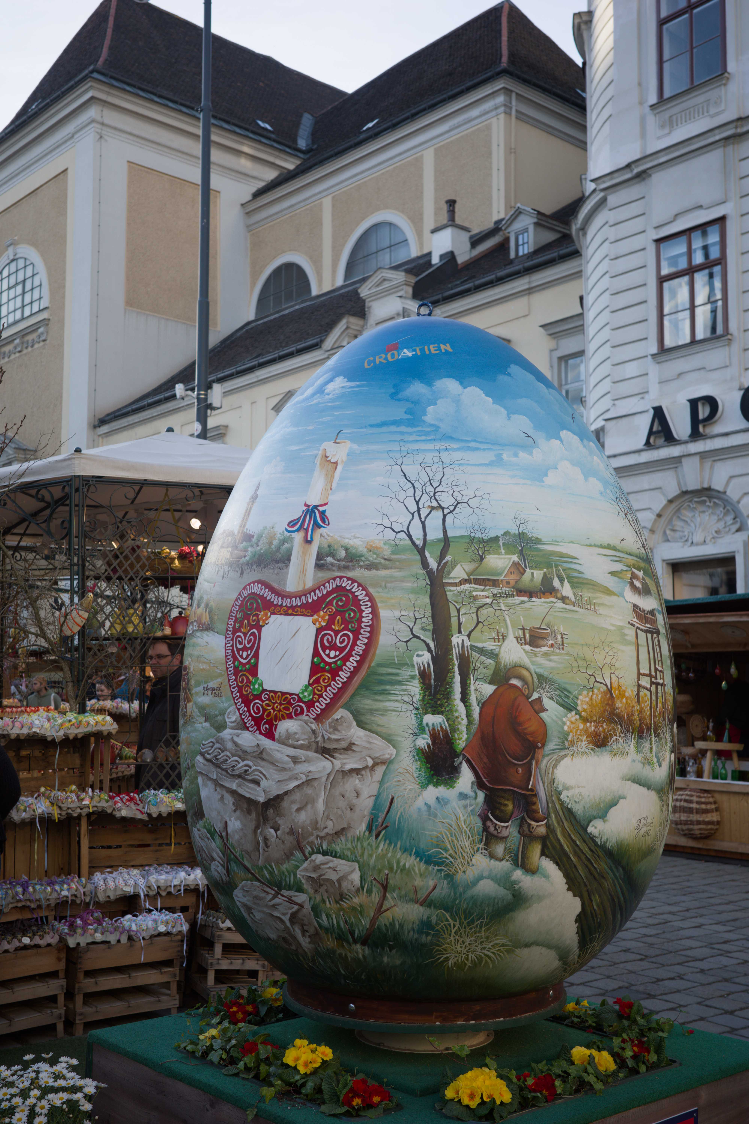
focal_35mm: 40
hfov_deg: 33.4
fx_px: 1248
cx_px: 374
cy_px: 562
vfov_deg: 48.5
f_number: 4
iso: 100
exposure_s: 1/125
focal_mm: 26
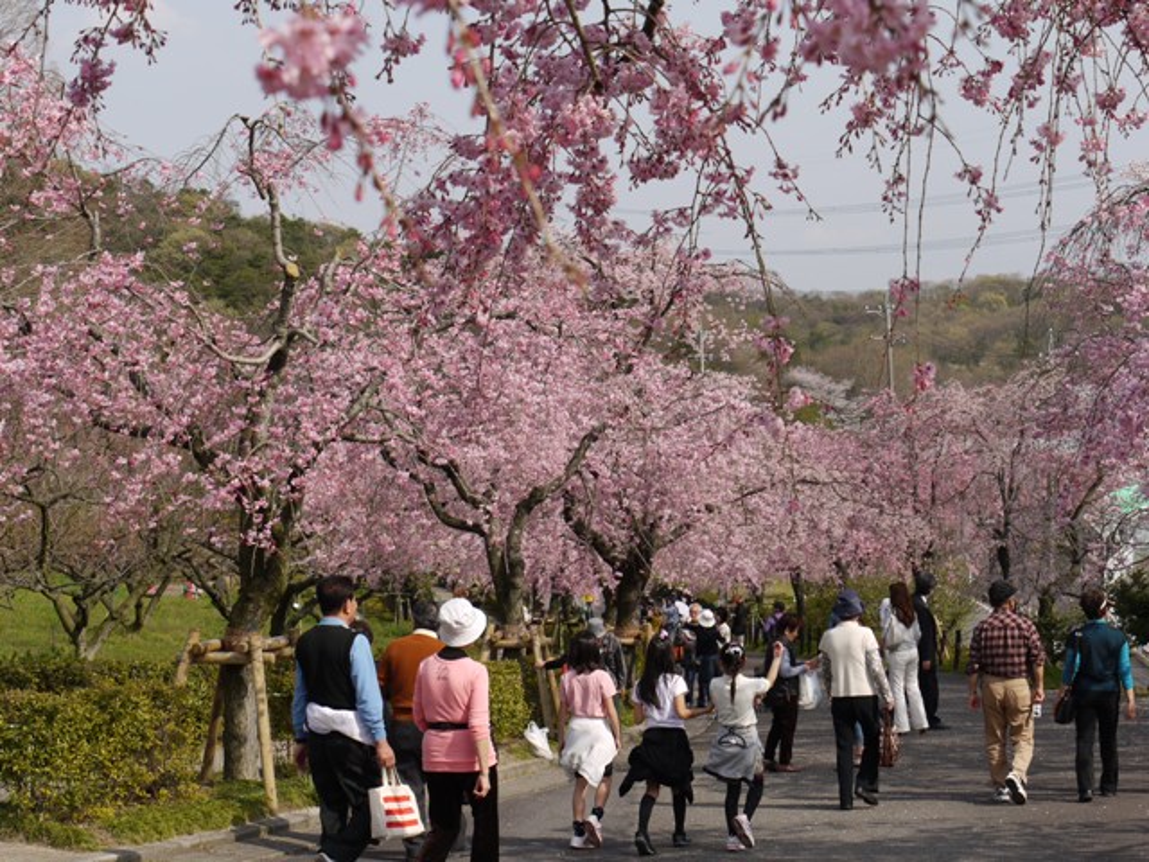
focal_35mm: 68
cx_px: 574
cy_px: 431
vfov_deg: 21.6
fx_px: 2257
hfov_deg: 28.6
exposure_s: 1/250
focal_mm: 34
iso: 100
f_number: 8
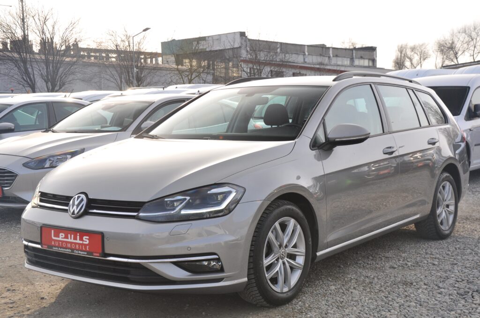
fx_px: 639
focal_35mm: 48
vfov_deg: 28.0
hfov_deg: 41.2
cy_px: 159
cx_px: 240
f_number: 7.1
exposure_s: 1/200
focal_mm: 32
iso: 400
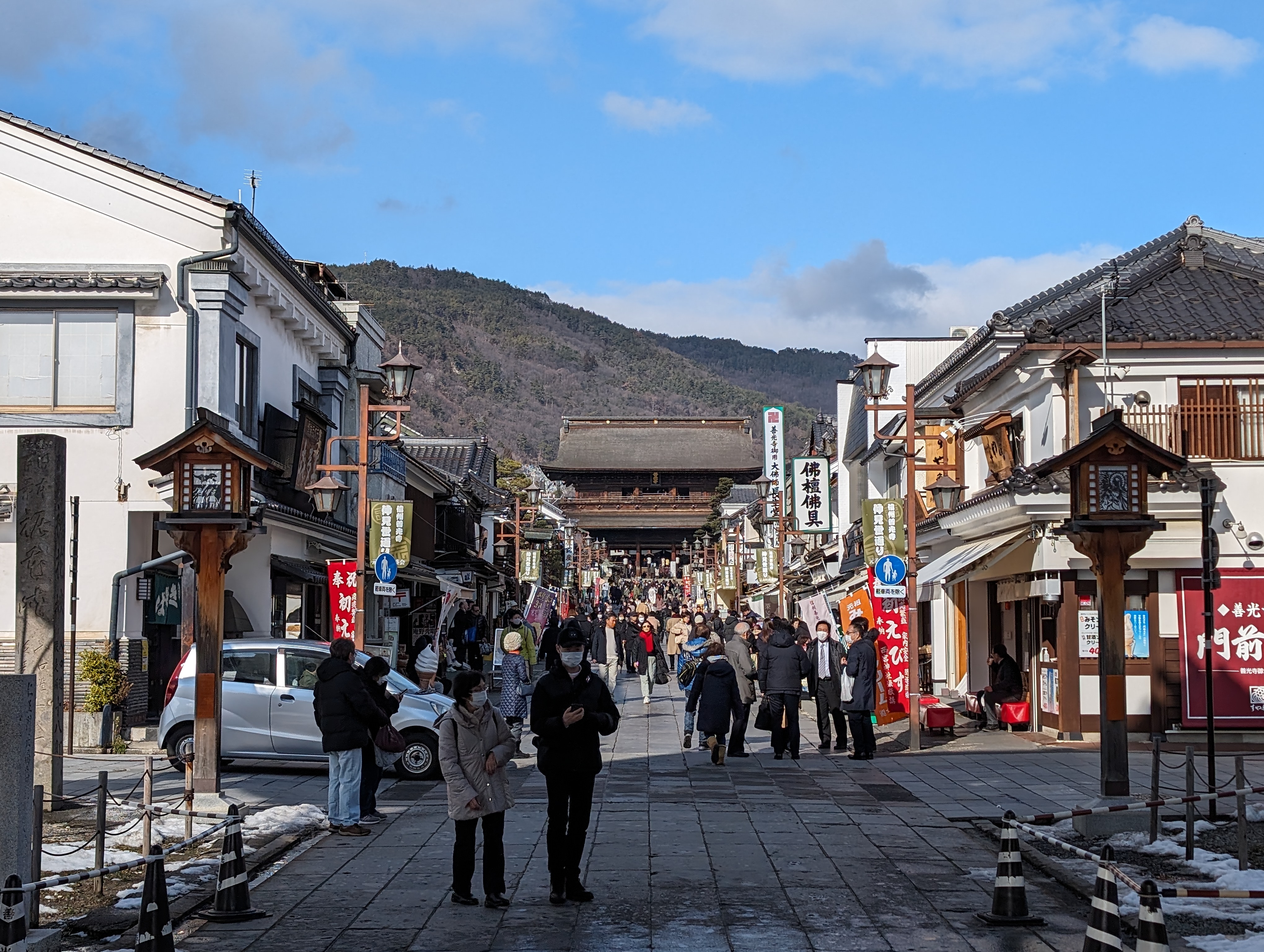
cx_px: 632
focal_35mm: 49
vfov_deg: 29.7
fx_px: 1792
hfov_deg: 38.9
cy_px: 476
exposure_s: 1/2825
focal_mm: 6.9
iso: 22
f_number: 1.68
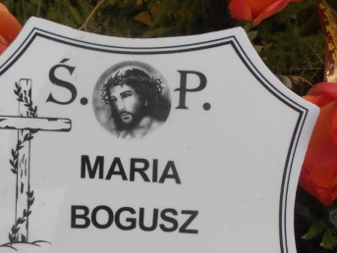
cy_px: 210
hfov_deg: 12.0
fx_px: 1598
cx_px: 107
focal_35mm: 164
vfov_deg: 9.0
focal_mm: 15.51
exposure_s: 1/500
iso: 80
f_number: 5.1
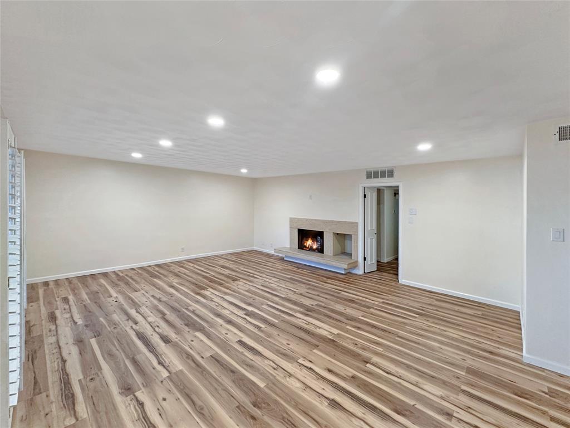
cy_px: 214
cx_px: 285
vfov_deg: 85.7
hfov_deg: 102.1
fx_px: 231
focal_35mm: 14
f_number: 2.2
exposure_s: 1/60
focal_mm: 2.22
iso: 200
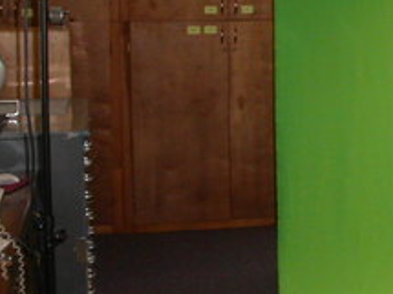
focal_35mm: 113
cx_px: 512
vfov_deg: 13.1
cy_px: 84
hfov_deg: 16.5
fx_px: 1282
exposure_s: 1/30
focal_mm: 7.8
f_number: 2.8
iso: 147
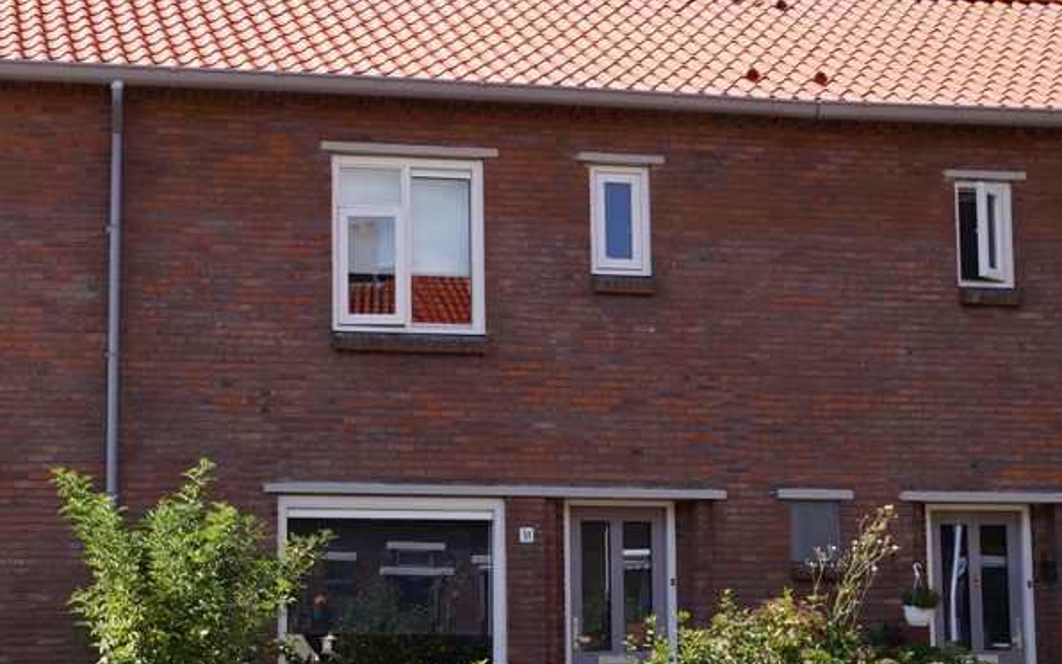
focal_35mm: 63
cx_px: 200
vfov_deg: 20.6
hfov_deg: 31.5
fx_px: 1824
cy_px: 427
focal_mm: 24
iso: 100
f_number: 9
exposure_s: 1/125
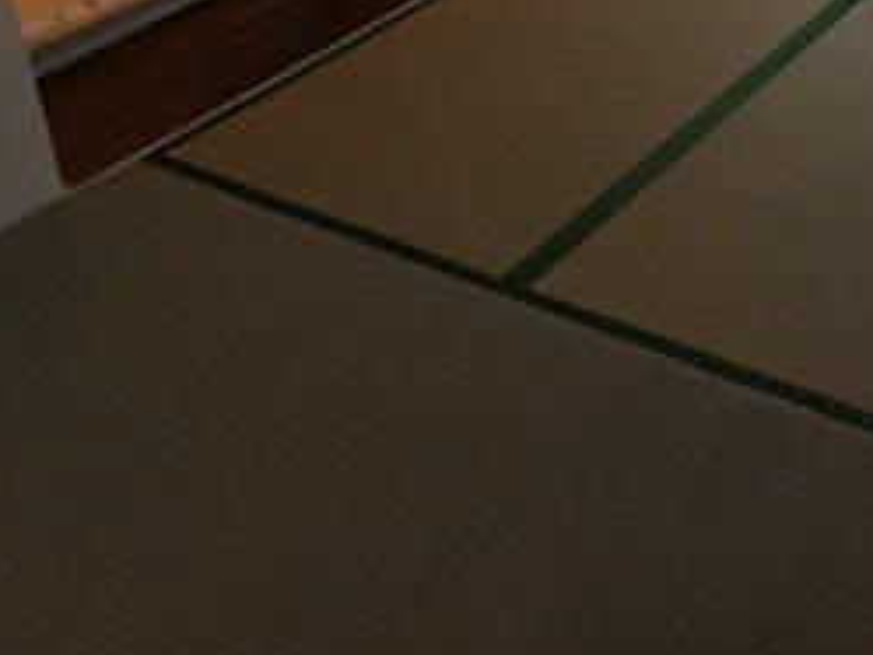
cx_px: 919
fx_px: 1363
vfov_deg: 24.3
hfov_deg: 32.1
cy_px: -147
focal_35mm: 54
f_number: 3.5
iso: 250
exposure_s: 1/30
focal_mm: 3.7
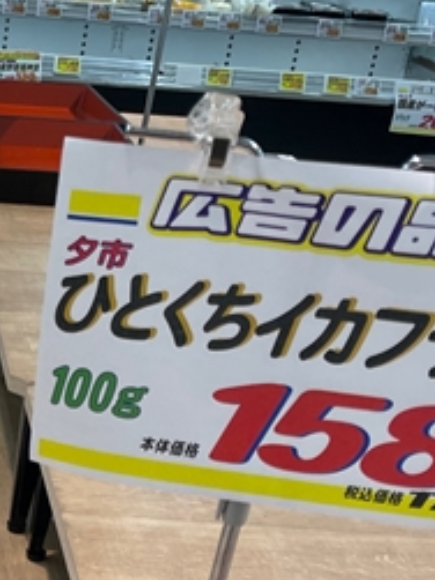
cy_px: 555
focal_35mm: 83
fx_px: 1392
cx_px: -162
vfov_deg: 22.8
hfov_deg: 16.6
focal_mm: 4.2
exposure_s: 1/179
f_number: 1.6
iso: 32
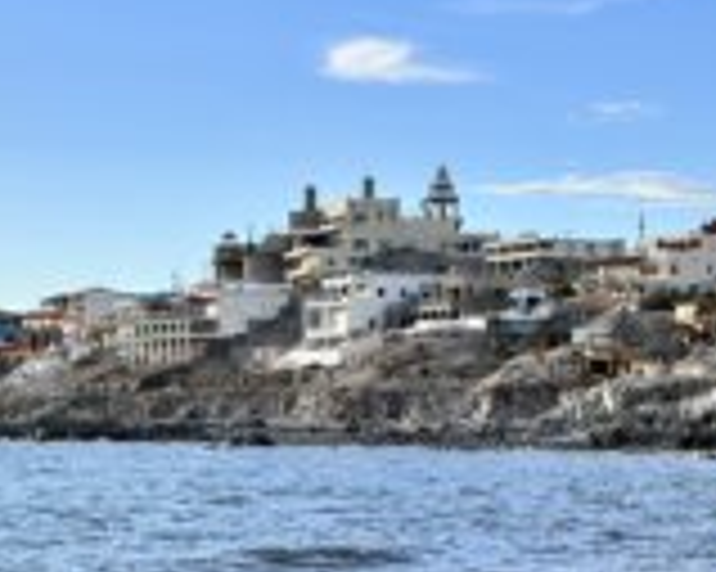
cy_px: 257
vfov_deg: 13.1
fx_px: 2499
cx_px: 243
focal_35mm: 118
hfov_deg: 16.3
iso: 64
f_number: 1.78
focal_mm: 6.86
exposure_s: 1/2160
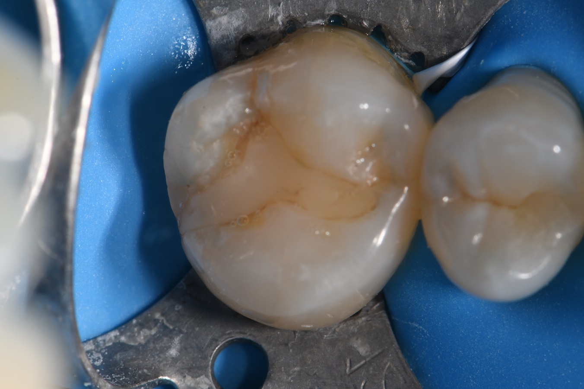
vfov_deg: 8.7
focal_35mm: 157
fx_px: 2546
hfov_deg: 13.1
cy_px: 194
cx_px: 292
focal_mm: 105
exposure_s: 1/200
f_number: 32
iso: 200
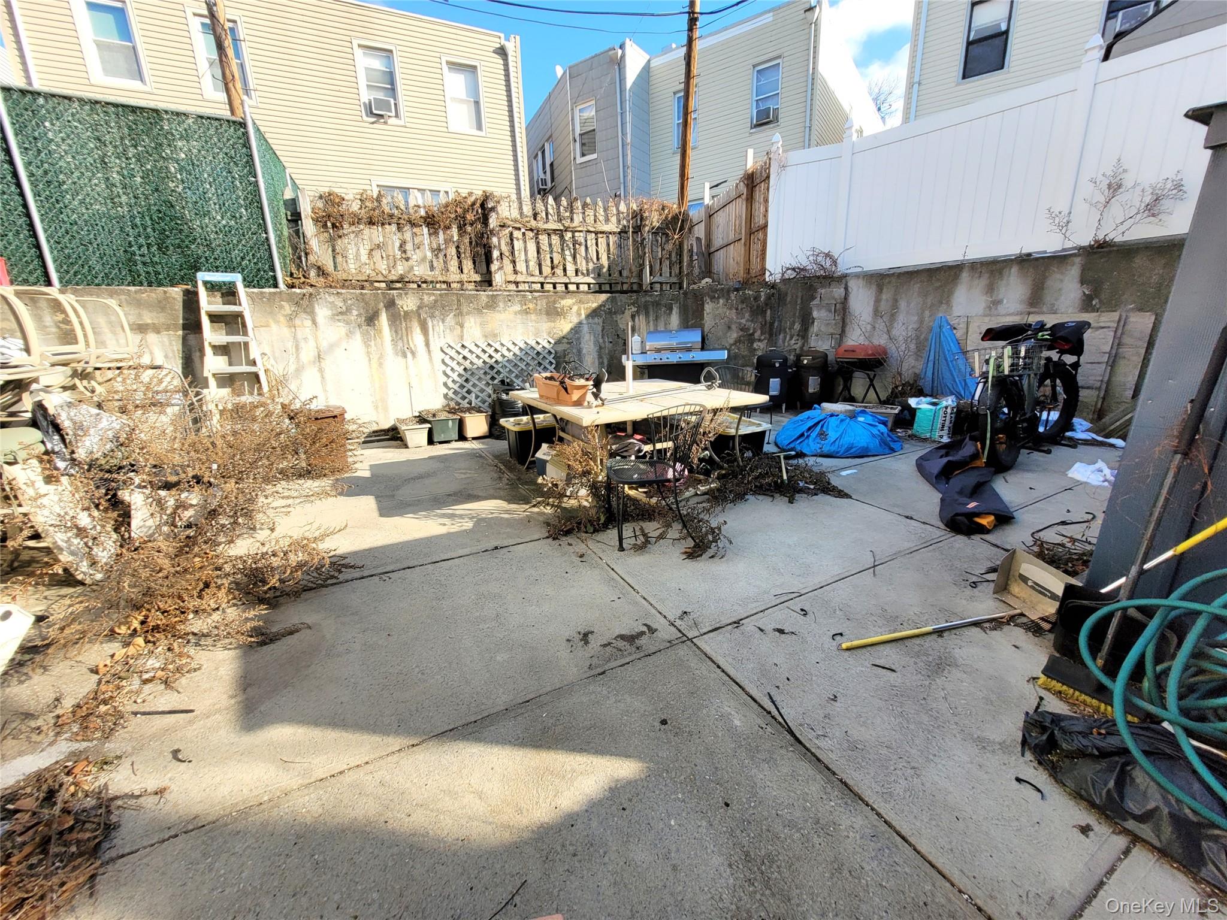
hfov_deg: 106.2
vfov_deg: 89.9
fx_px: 461
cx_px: 614
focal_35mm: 13
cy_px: 460
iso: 40
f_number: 2.2
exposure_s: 1/624
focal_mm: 1.74
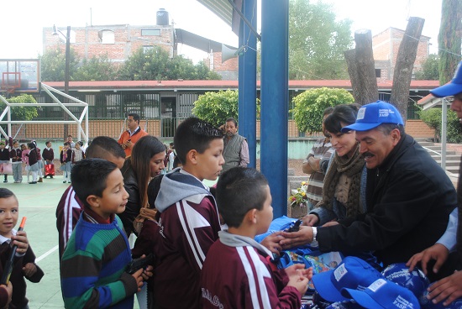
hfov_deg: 49.5
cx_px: 231
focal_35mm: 39
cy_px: 154
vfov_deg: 34.3
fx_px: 501
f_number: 4.5
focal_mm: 26
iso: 200
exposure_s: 1/80
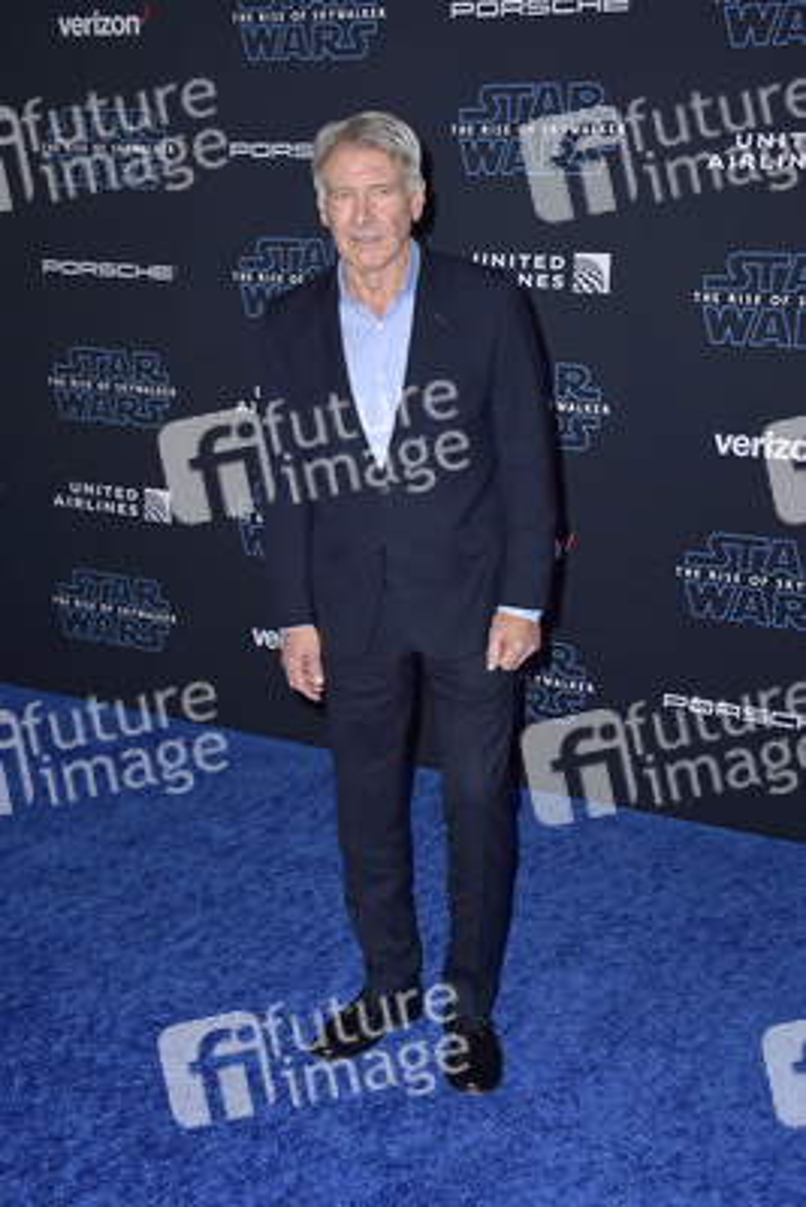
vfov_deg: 44.5
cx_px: 403
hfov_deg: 30.5
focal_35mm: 44
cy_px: 604
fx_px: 1476
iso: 500
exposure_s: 1/250
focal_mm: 44
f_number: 7.1
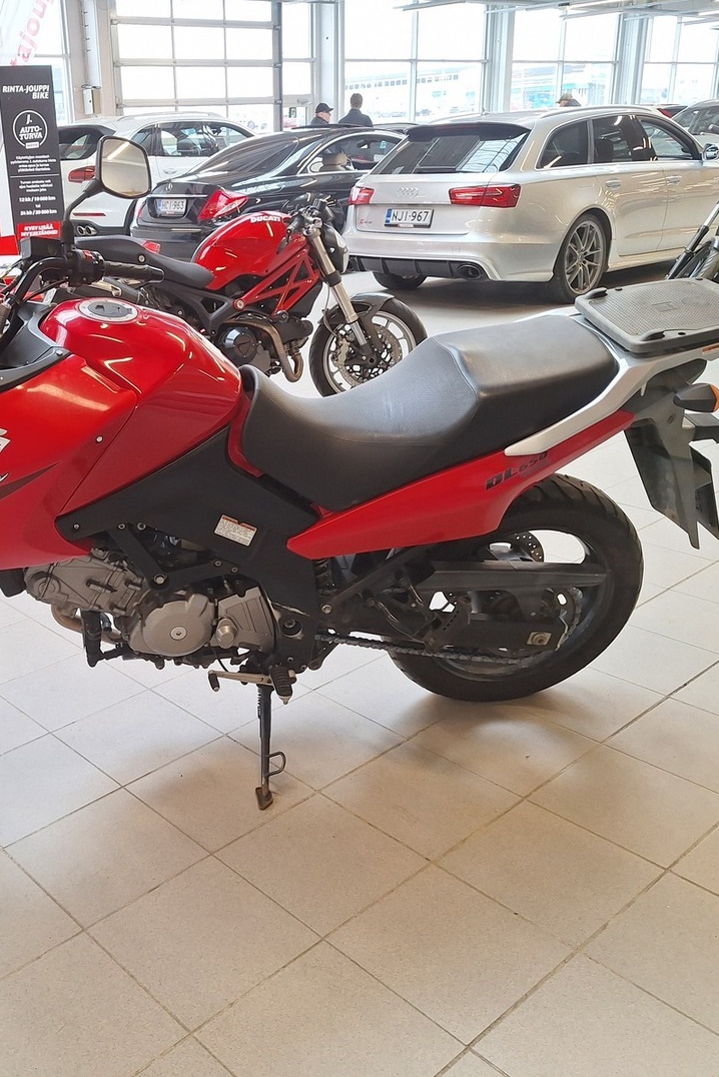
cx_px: 191
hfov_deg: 40.1
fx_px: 958
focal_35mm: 32
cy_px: 537
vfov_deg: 58.7
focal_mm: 5.54
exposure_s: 1/100
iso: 40
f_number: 1.8
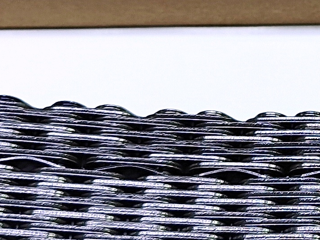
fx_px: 1239
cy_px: 38
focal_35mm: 134
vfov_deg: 11.0
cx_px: 531
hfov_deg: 13.5
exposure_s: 1/100
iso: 314
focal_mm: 5.26
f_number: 1.65
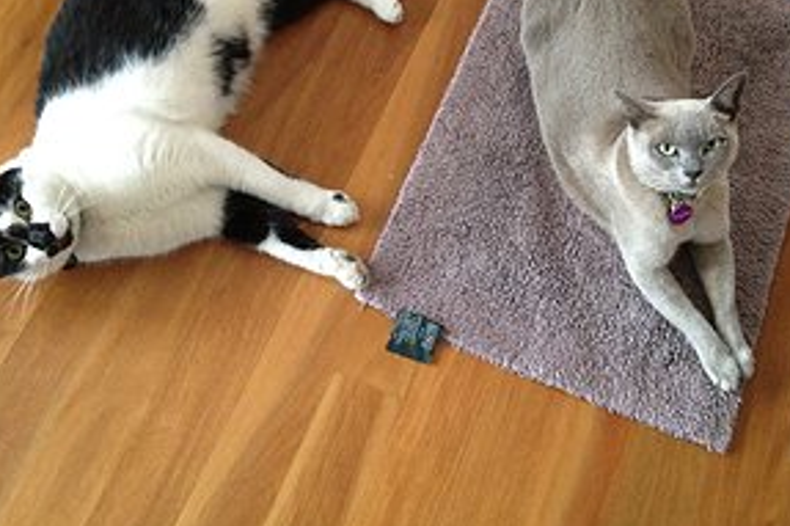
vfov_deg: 29.7
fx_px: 987
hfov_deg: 43.6
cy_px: 201
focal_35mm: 45
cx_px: 392
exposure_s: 1/15
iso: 400
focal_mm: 4.28
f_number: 2.4
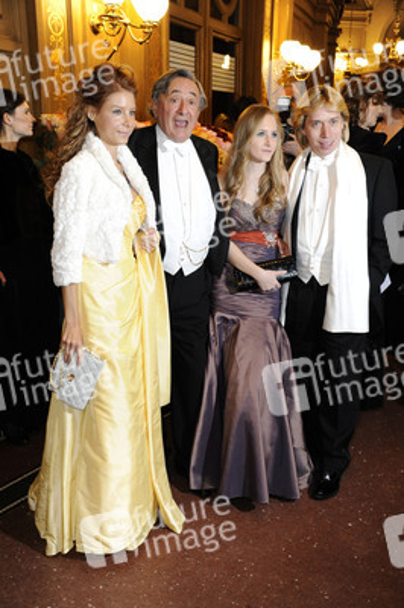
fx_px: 674
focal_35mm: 40
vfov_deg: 48.5
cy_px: 304
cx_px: 202
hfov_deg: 33.3
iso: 2500
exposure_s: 1/50
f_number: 5.6
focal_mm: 40
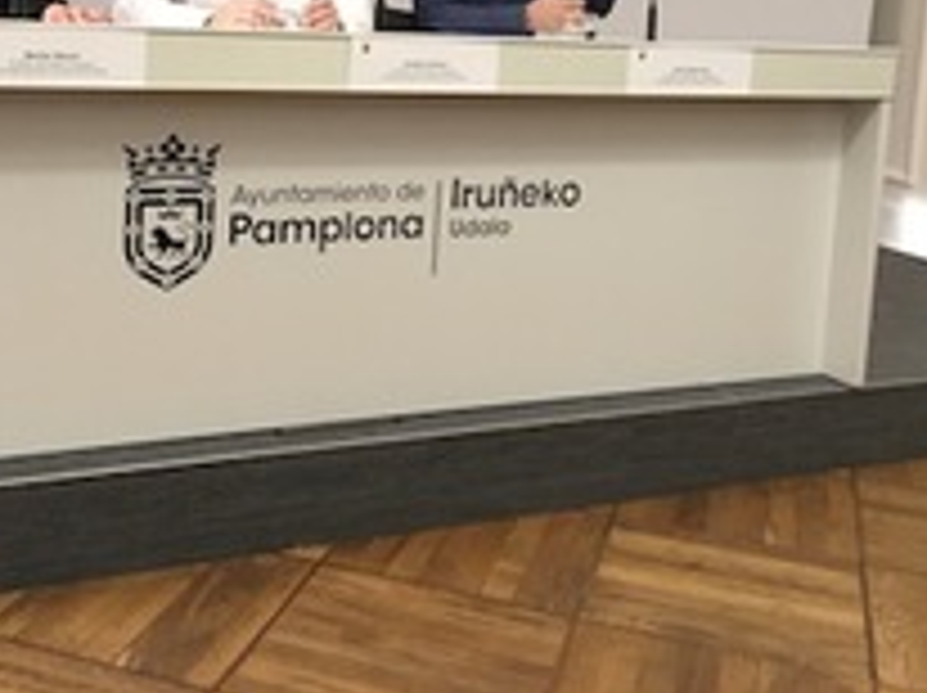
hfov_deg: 38.6
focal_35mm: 49
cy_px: 115
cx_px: 328
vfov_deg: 28.8
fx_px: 1311
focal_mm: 4.15
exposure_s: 1/30
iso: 80
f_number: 2.2
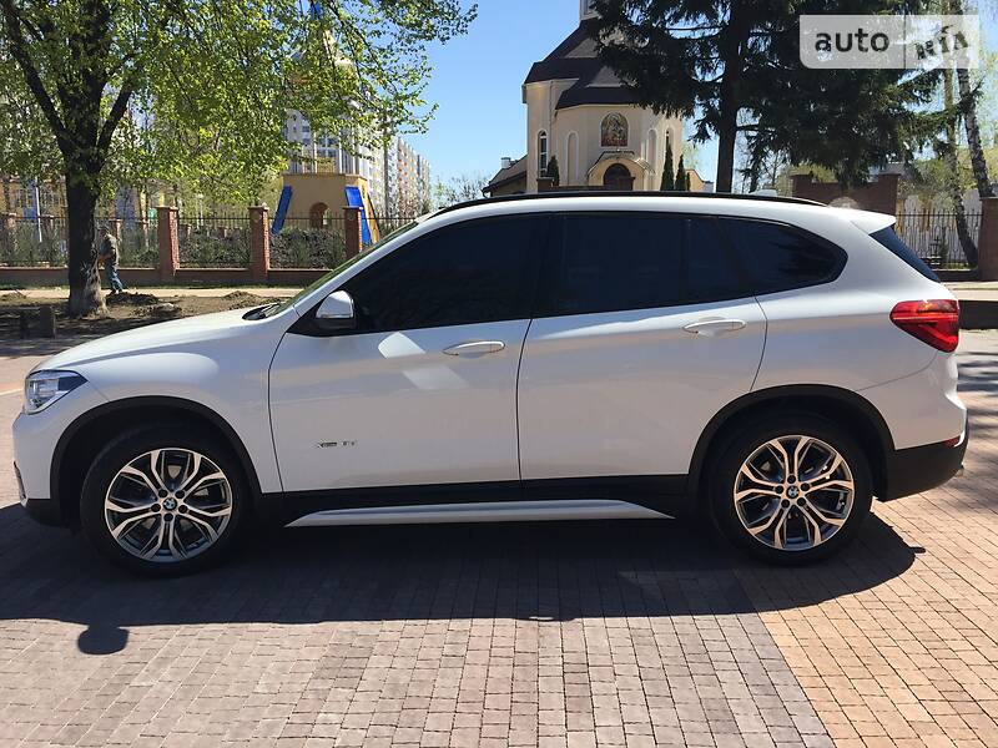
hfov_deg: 61.7
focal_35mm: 29
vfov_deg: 48.2
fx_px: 836
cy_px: 374
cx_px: 499
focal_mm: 4.2
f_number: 2.2
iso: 32
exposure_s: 1/1319
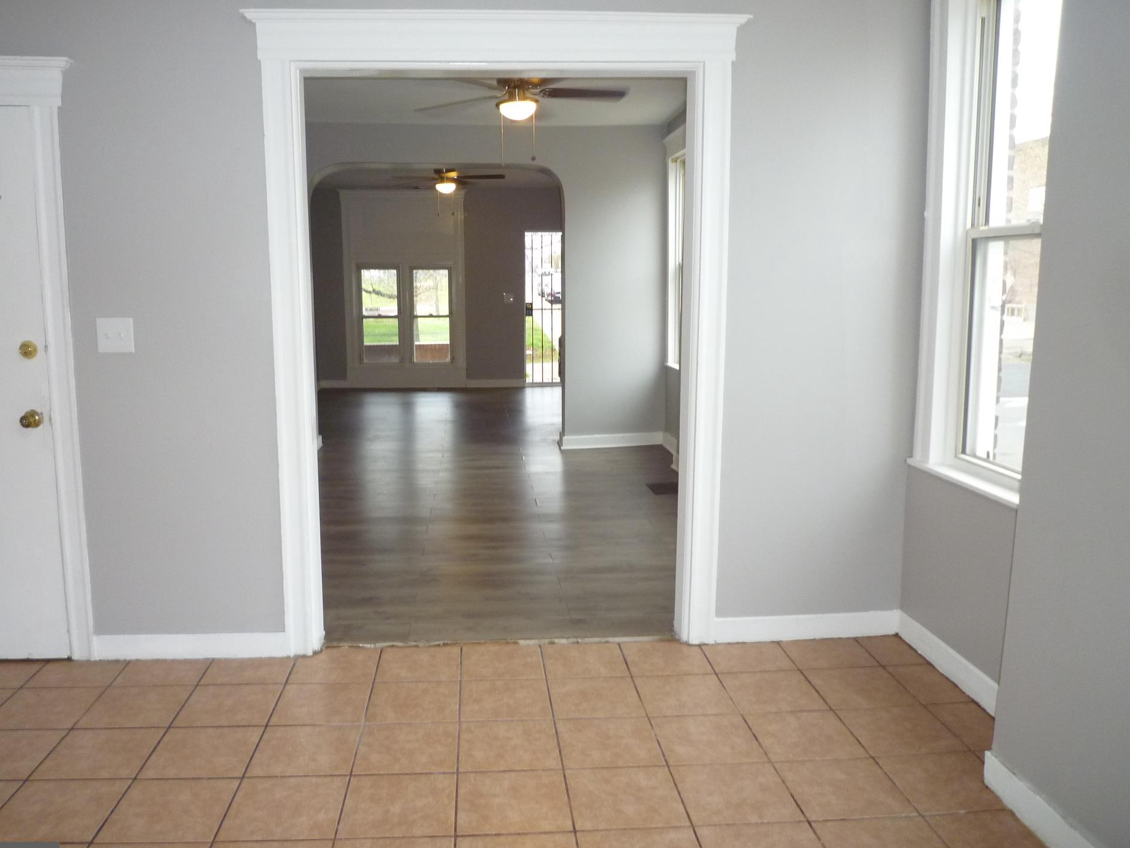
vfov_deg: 51.4
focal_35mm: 27
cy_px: 433
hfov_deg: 65.2
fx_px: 881
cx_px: 521
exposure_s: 1/30
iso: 200
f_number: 2.8
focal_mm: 4.4
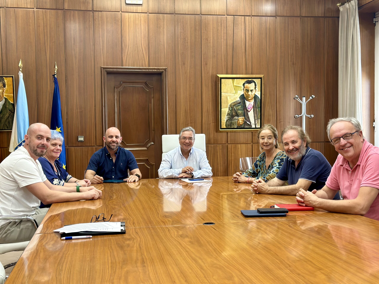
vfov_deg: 30.3
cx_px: 190
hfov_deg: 39.7
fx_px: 526
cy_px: 142
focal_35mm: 48
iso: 160
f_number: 1.78
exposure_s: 1/100
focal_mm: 6.86
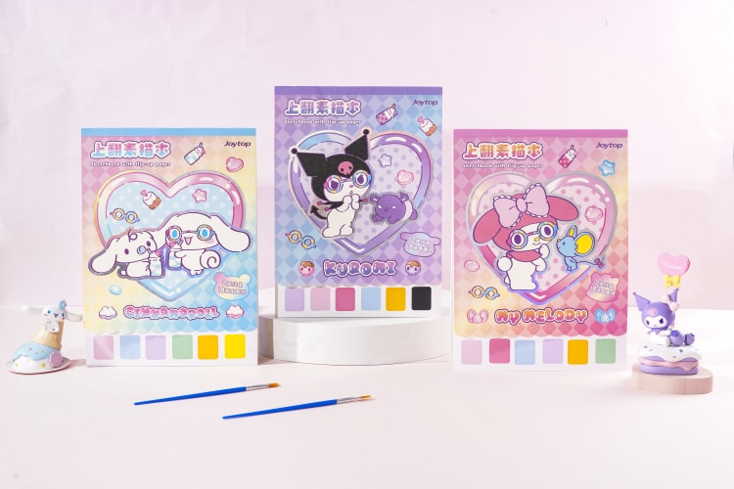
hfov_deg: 42.7
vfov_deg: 29.2
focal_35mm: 46
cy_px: 244
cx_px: 367
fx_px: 938
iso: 100
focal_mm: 46
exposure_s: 1/160
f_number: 10
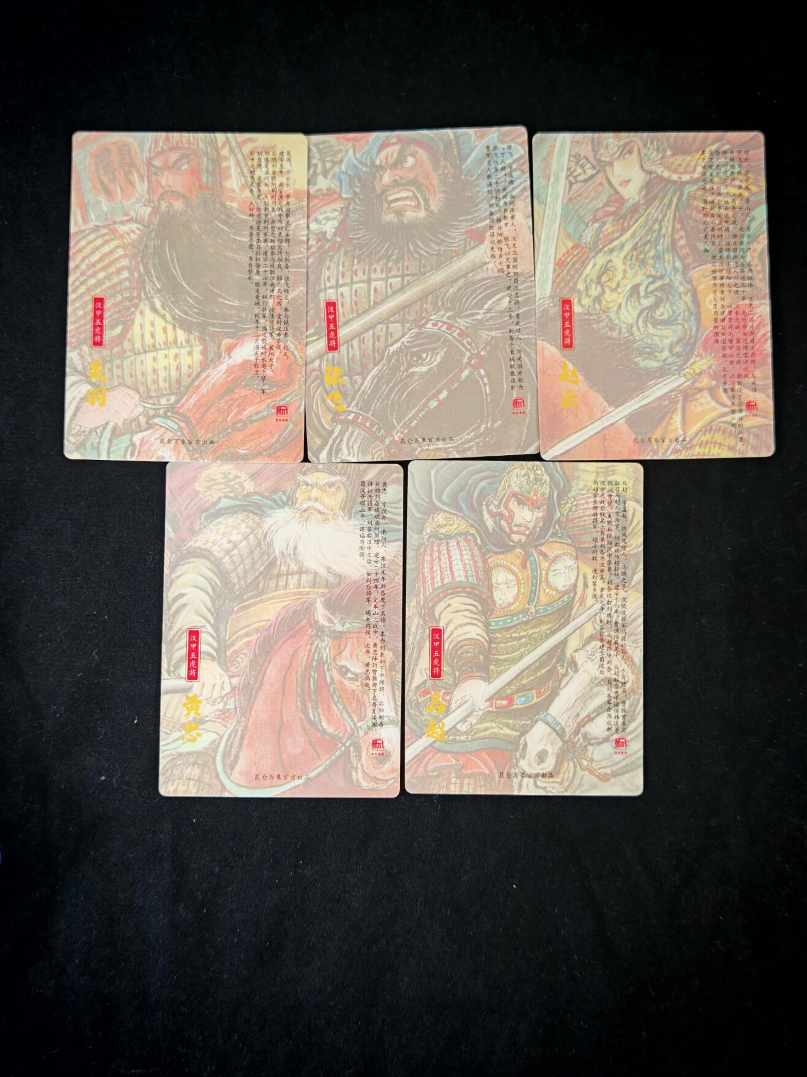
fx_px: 1523
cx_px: 408
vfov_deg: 38.9
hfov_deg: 29.7
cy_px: 531
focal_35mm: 49
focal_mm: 6.67
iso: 200
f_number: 1.9
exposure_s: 1/50
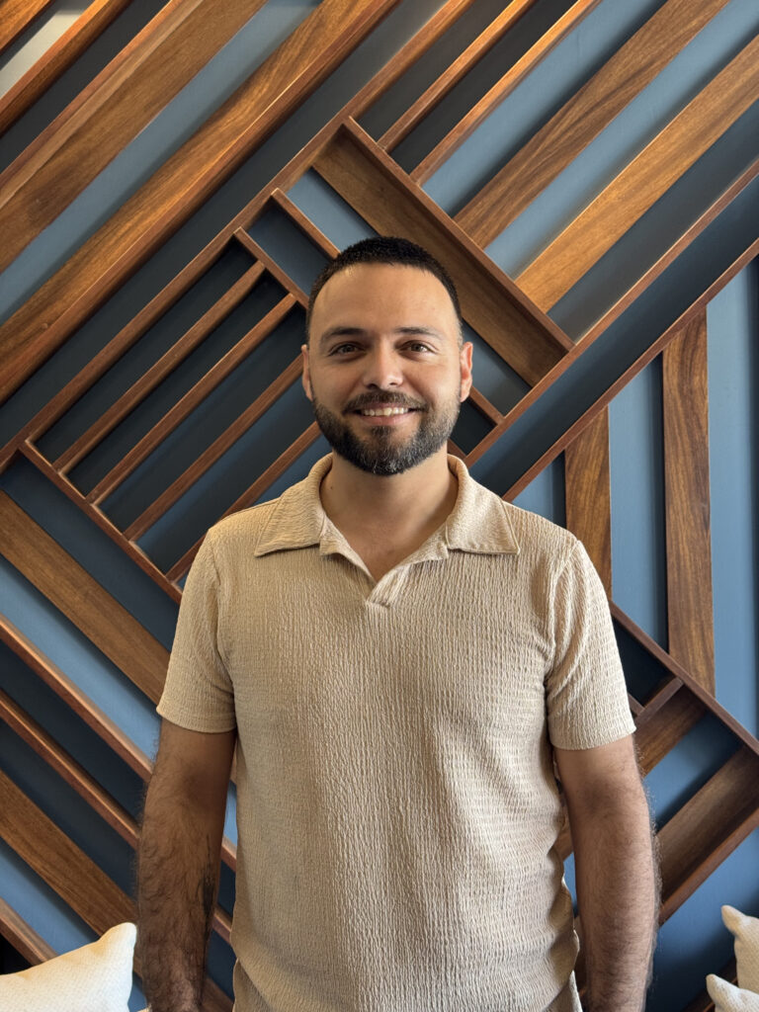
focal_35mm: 48
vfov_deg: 39.7
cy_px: 506
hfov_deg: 30.3
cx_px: 380
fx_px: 1403
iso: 160
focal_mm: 6.76
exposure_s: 1/60
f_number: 1.78
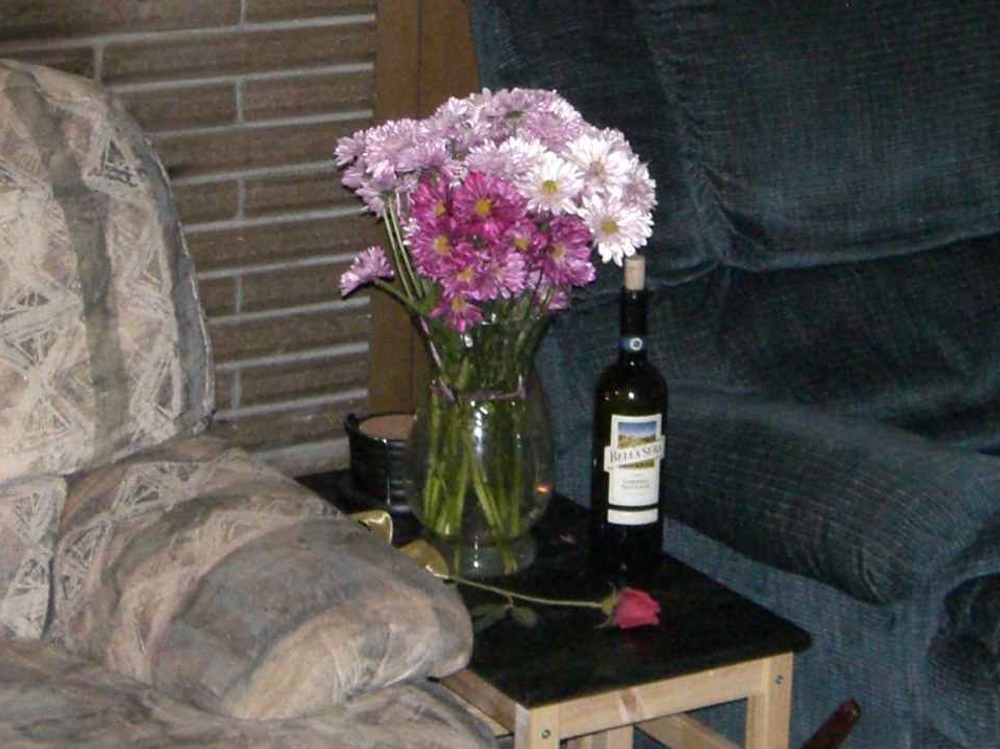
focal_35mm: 102
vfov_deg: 14.4
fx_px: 2946
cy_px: 103
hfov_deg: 19.3
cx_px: 468
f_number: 4
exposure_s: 1/60
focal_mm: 7.9
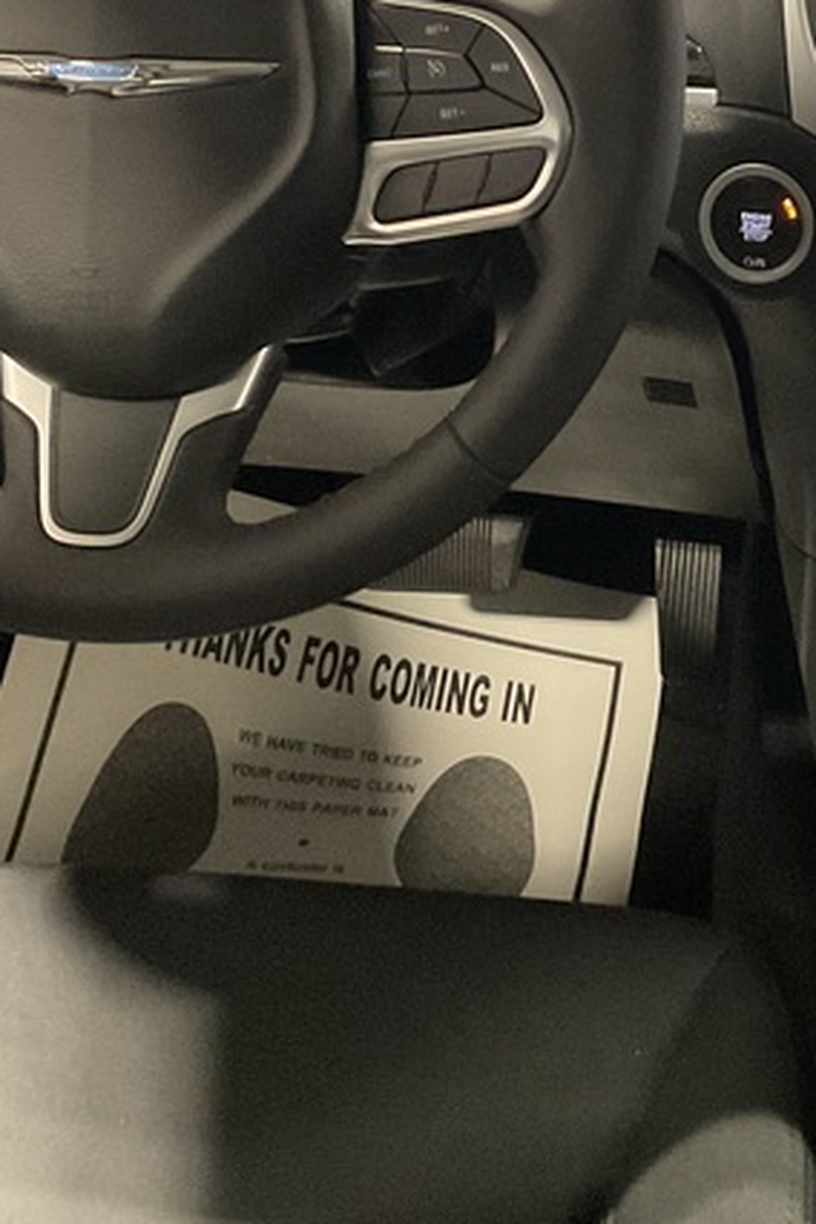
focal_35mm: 68
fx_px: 2312
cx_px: 603
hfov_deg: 19.9
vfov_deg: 29.2
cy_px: 299
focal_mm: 3
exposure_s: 1/30
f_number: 1.8
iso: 500
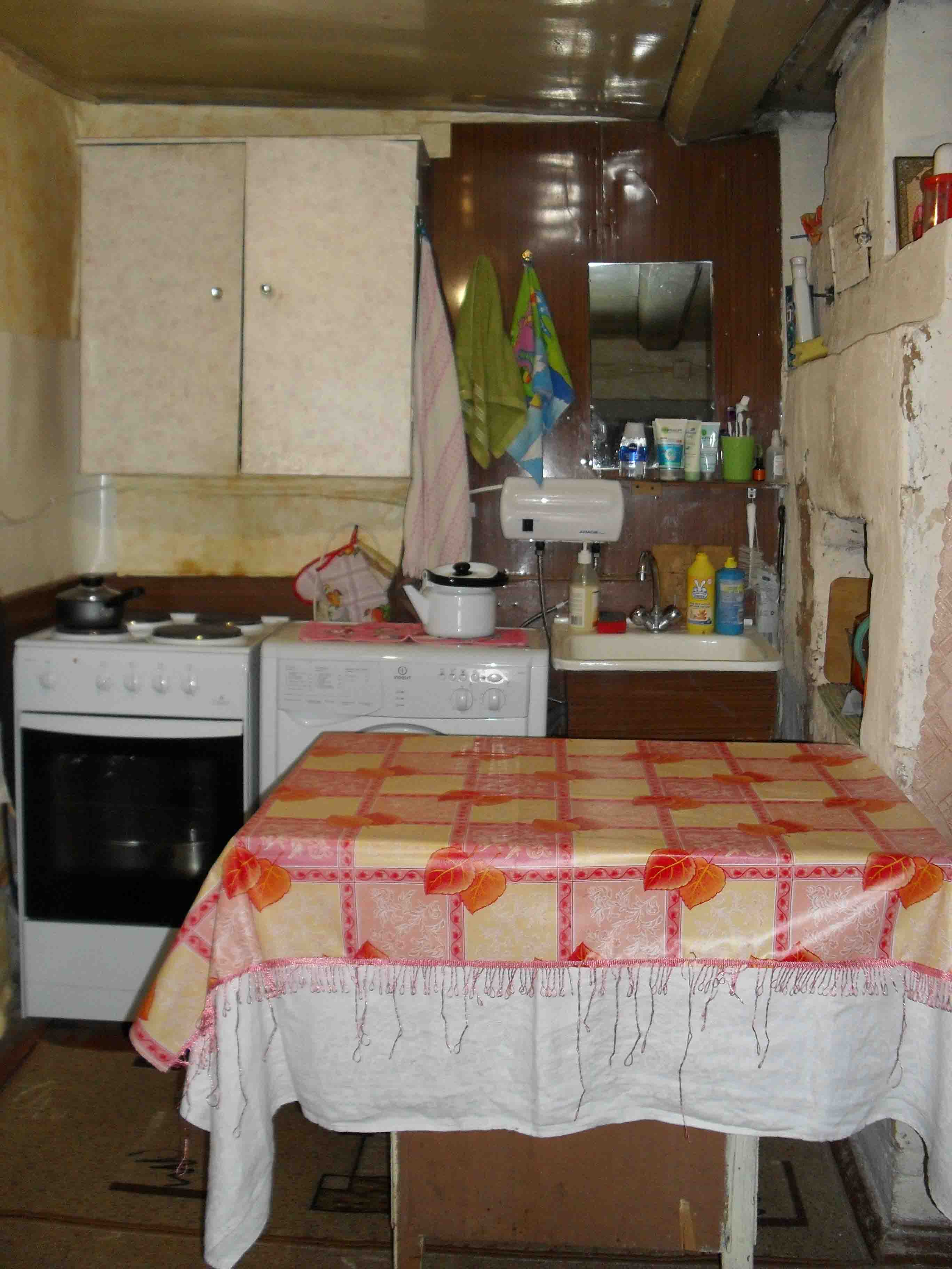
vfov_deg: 52.6
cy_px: 634
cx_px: 476
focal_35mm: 35
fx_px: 1283
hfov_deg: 40.7
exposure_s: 1/45
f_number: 3.2
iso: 200
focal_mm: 6.3
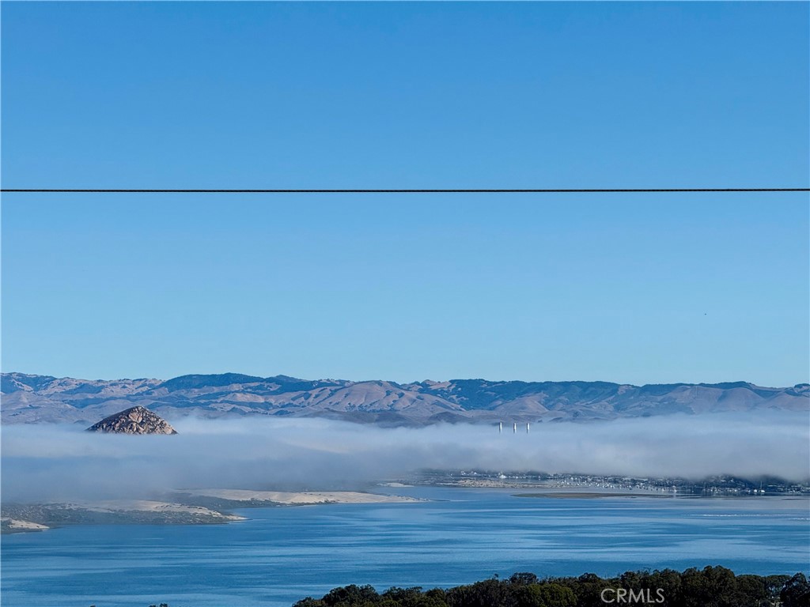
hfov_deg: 16.4
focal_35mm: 120
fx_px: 2808
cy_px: 304
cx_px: 405
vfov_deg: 12.3
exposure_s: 1/2933
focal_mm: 15.66
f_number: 2.8
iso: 50
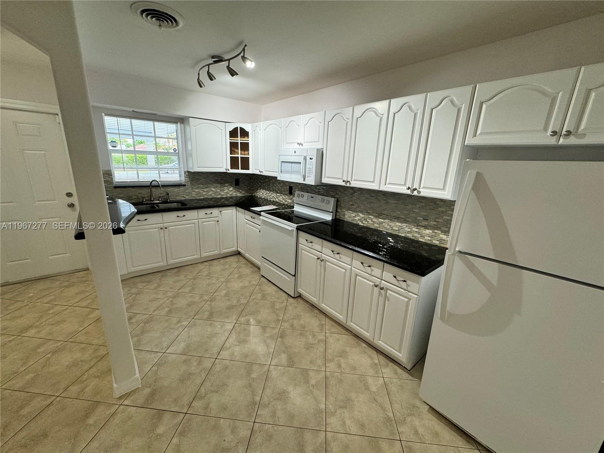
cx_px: 302
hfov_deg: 102.1
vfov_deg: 85.7
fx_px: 244
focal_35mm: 14
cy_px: 226
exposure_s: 1/120
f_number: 2.2
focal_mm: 2.22
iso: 160
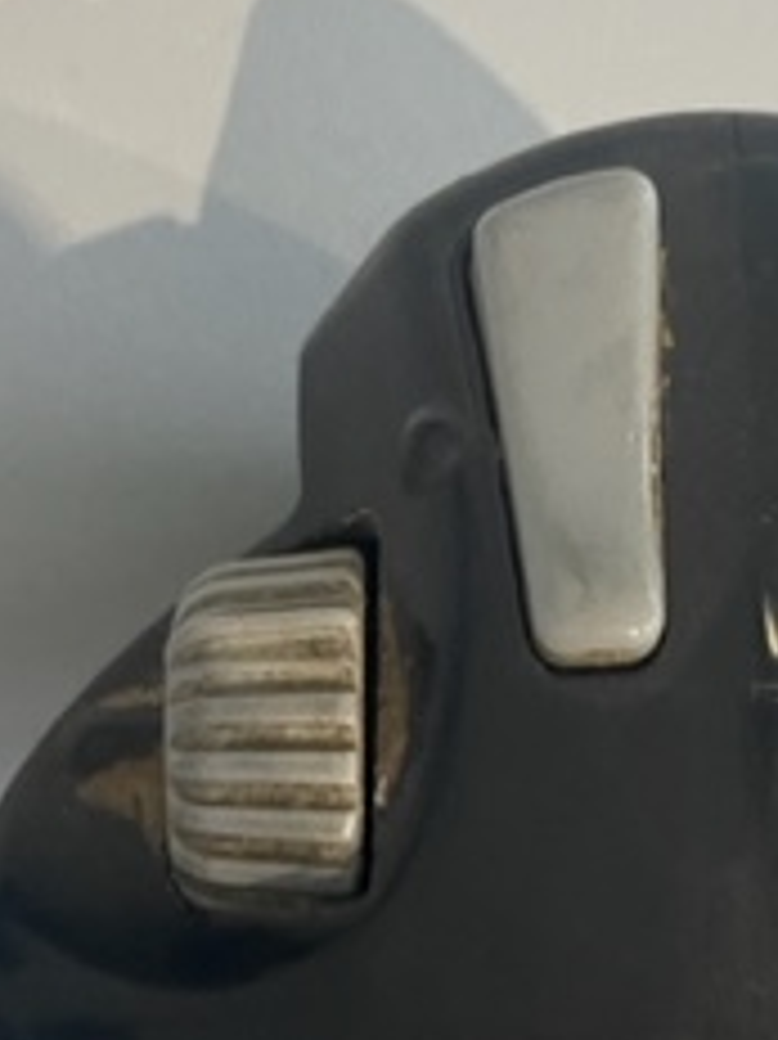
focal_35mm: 72
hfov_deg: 20.3
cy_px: 963
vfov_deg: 26.0
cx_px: 567
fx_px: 2160
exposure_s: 1/50
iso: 200
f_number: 1.6
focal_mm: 4.2
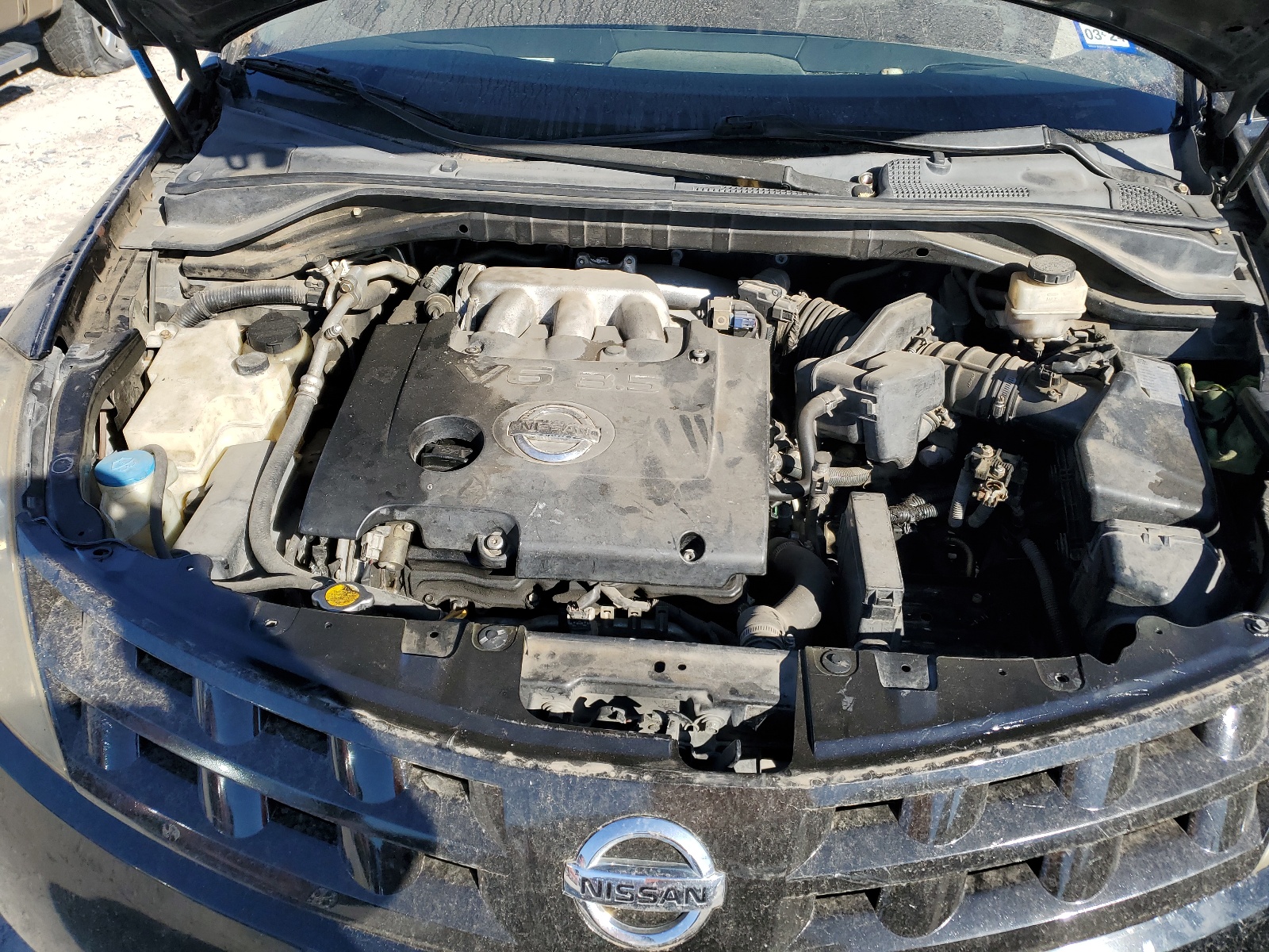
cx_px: 634
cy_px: 476
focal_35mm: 26
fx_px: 953
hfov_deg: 67.3
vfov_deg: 53.1
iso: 50
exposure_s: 1/2000
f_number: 1.5
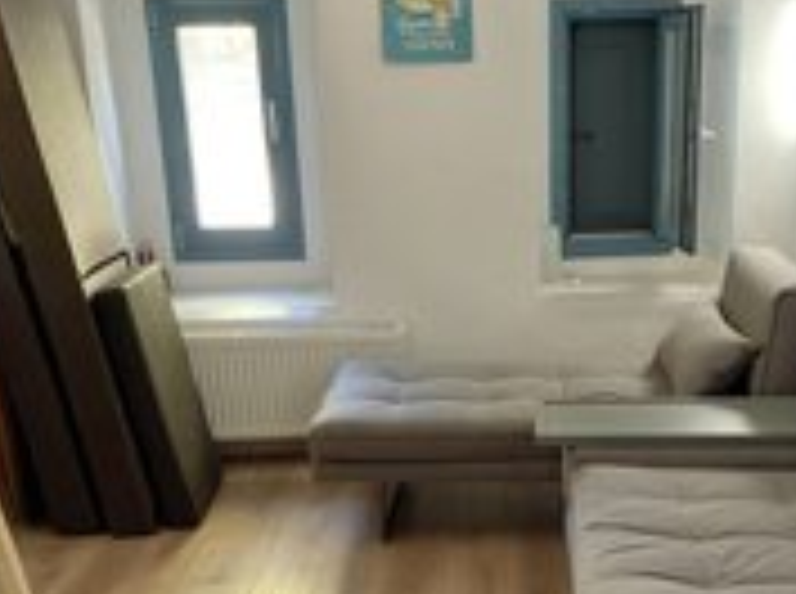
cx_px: 526
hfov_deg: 35.9
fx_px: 1216
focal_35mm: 53
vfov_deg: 26.7
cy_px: 513
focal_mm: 4.2
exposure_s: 1/60
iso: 320
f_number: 1.6
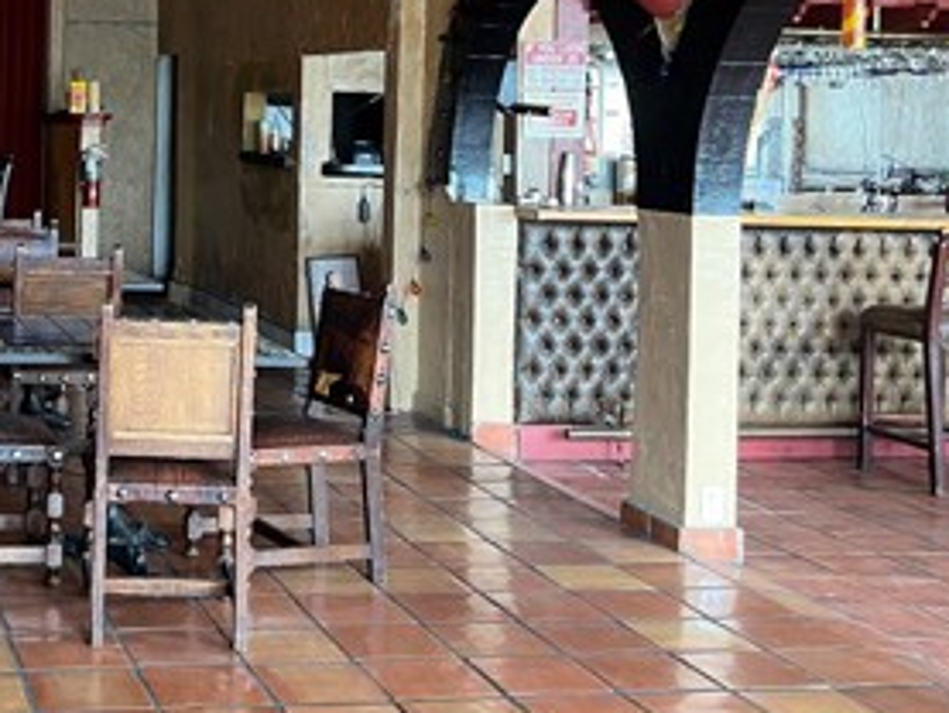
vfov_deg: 24.0
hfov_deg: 30.5
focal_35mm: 60
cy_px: 120
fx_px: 1646
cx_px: 65
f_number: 1.5
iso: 125
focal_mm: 5.7
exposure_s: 1/60
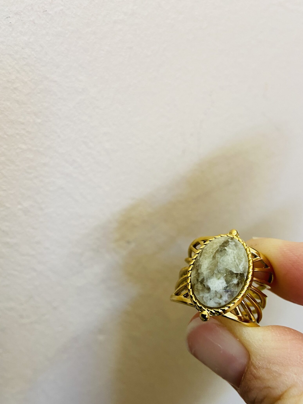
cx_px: 175
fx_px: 362
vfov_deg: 57.8
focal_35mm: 31
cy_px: 247
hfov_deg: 45.3
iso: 100
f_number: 1.8
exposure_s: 1/50
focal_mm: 4.25
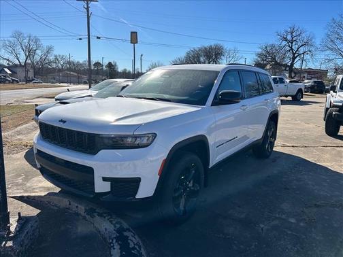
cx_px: 172
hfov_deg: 67.3
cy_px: 128
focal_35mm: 26
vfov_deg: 53.1
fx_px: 258
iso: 50
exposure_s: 1/4831
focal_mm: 5.7
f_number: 1.5
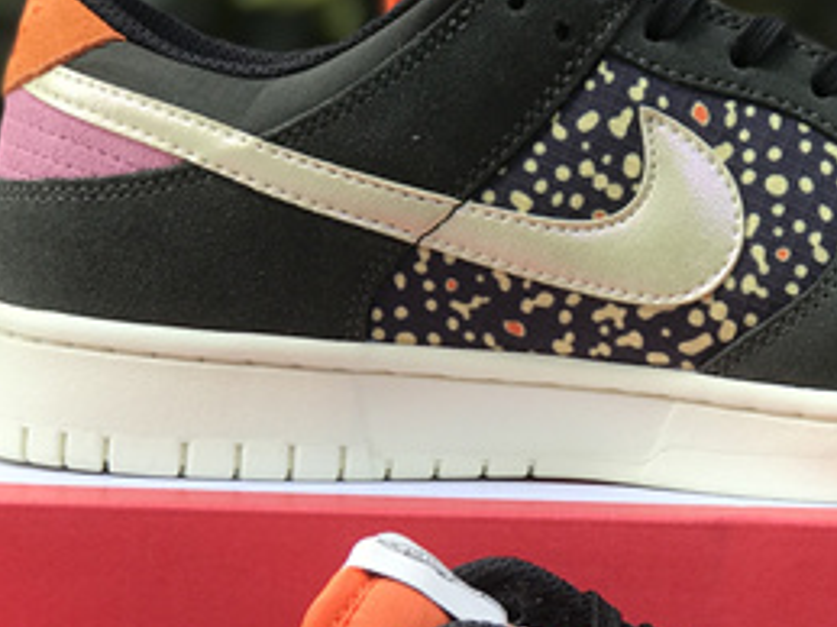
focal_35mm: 163
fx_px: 3939
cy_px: 564
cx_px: 675
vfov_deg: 9.1
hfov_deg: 12.1
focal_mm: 6.6
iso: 20
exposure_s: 1/130
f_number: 2.8
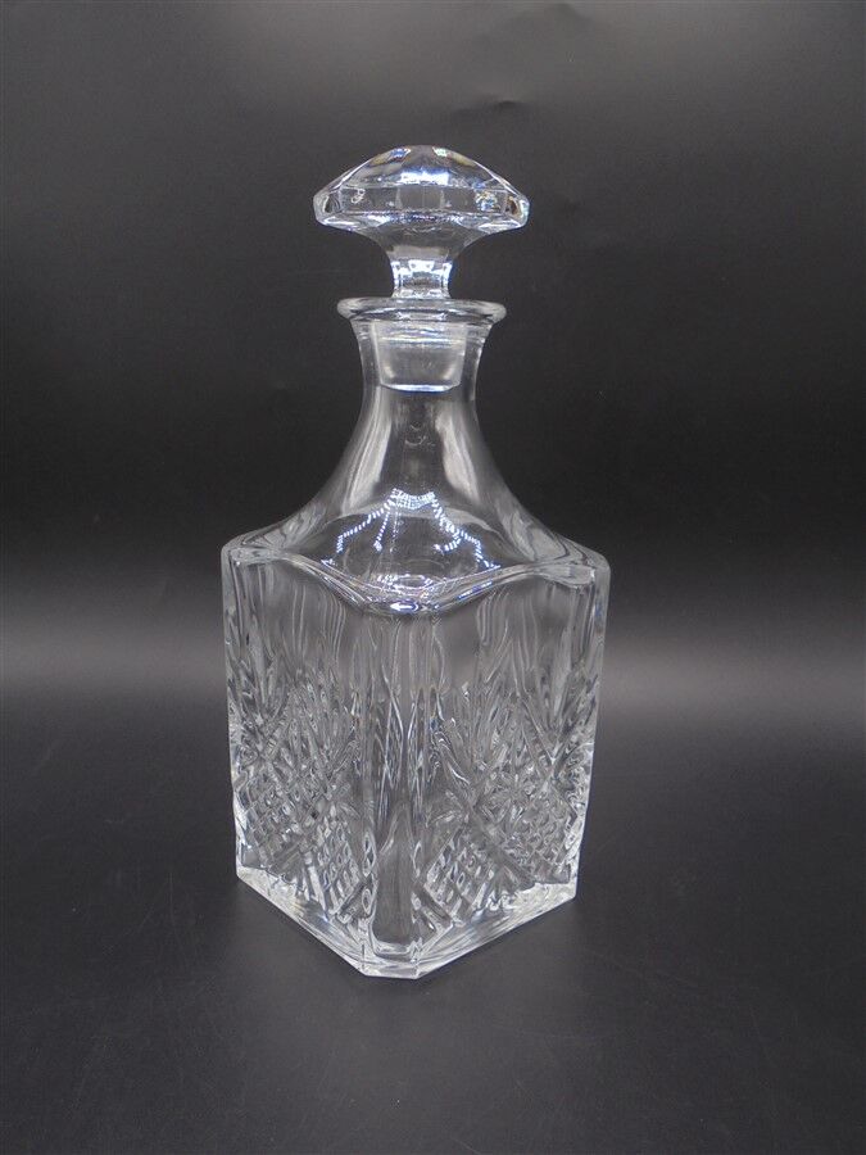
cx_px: 433
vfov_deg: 61.7
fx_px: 967
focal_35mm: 29
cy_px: 578
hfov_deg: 48.2
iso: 100
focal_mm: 5.3
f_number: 3.7
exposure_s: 1/125
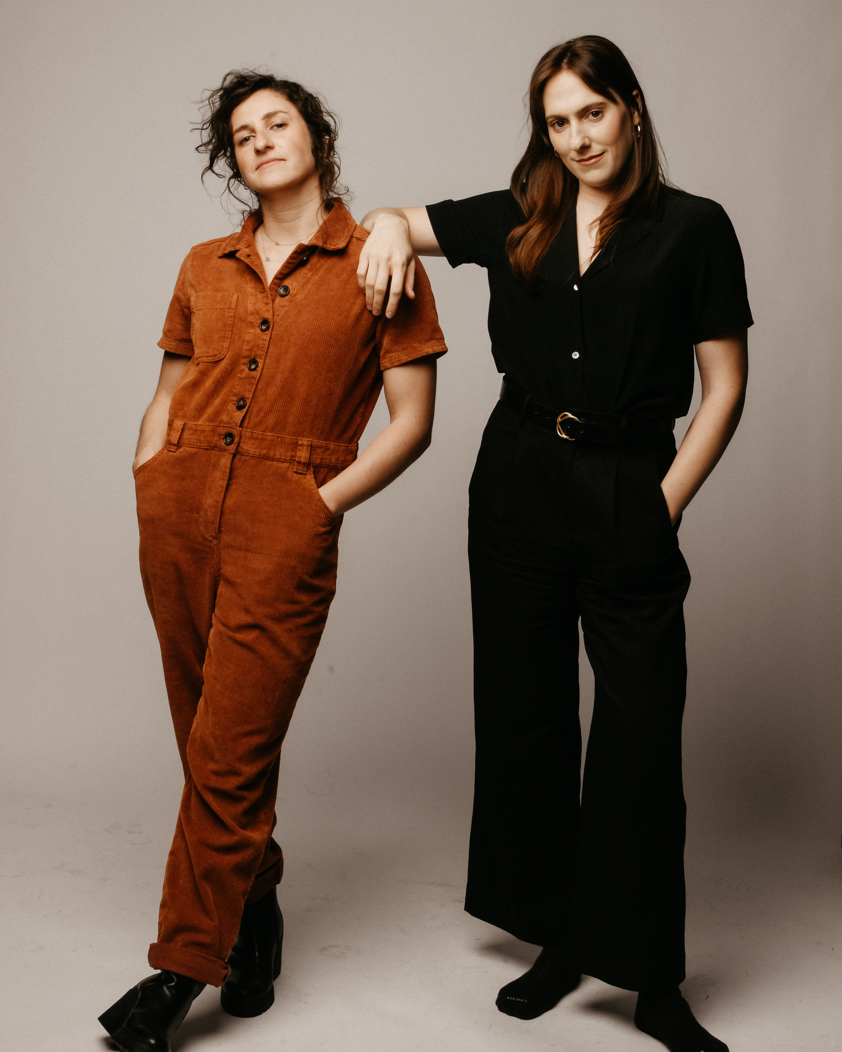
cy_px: 536
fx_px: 1838
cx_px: 423
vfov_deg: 32.0
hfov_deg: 25.8
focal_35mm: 59
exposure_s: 1/160
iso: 160
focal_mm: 35
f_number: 16
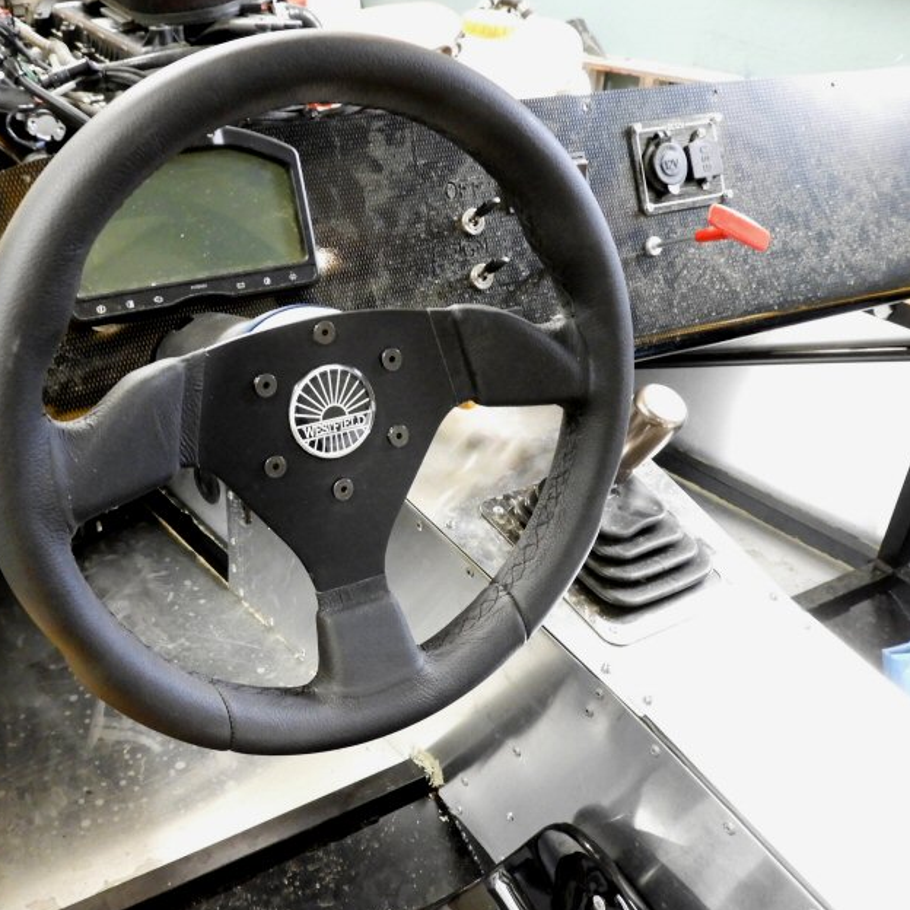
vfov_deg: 48.4
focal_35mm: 34
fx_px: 1011
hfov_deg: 48.0
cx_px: 337
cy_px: 461
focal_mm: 4.3
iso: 800
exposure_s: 1/5
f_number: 3.3
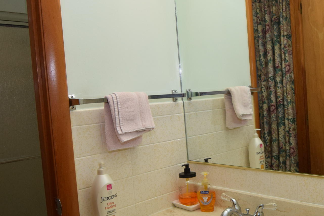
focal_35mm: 35
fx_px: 315
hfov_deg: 53.2
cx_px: 220
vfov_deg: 37.9
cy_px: 109
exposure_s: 1/125
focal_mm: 10
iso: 640
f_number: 5.6
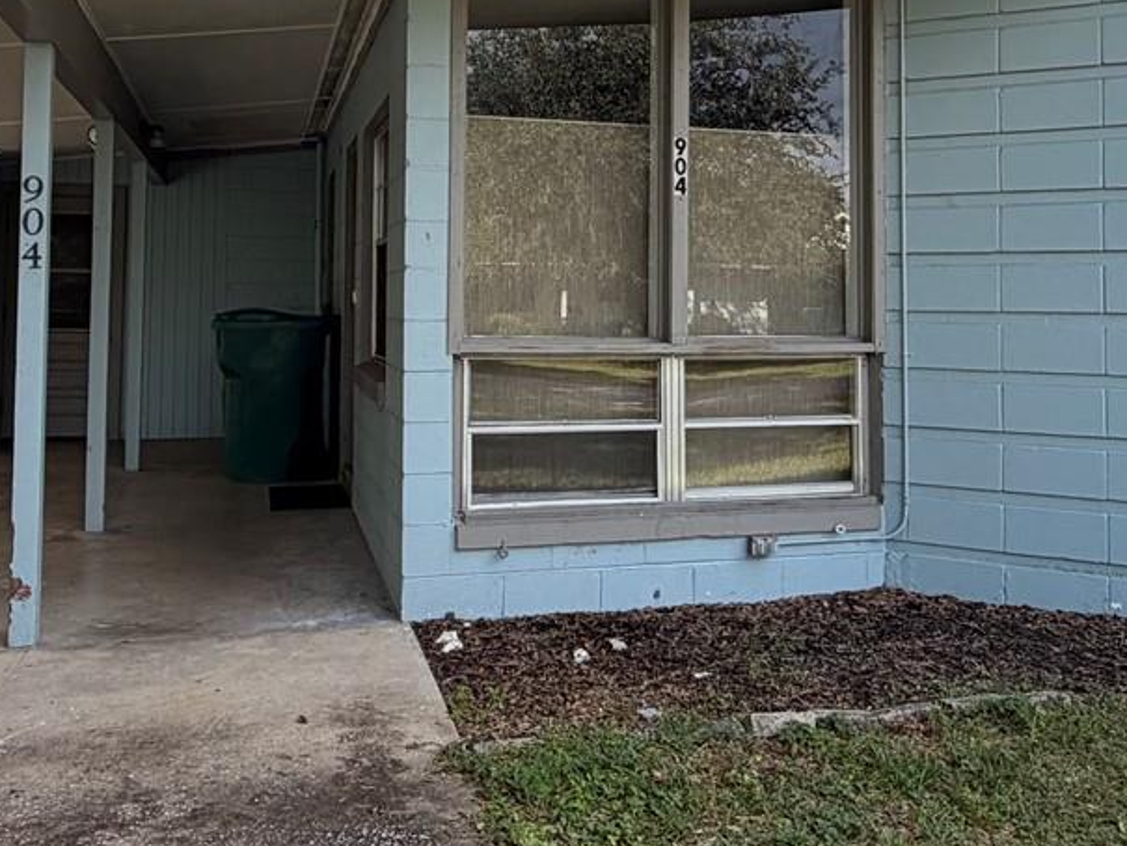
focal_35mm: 37
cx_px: 598
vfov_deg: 37.9
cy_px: 233
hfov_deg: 50.1
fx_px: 1205
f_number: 2.2
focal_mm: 2.22
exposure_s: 1/502
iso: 50
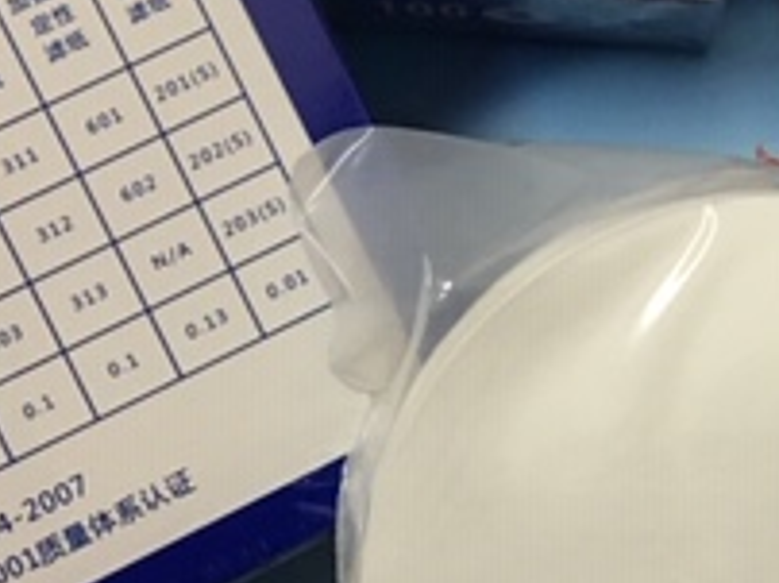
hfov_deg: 21.0
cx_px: 640
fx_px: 2068
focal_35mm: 92
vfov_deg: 16.0
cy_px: 189
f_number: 2.2
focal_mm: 4.15
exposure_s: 1/17
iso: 100
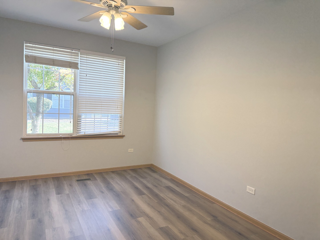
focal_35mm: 24
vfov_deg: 56.8
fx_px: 222
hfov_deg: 71.6
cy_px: 120
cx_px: 160
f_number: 1.78
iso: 125
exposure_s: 1/146
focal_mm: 6.76
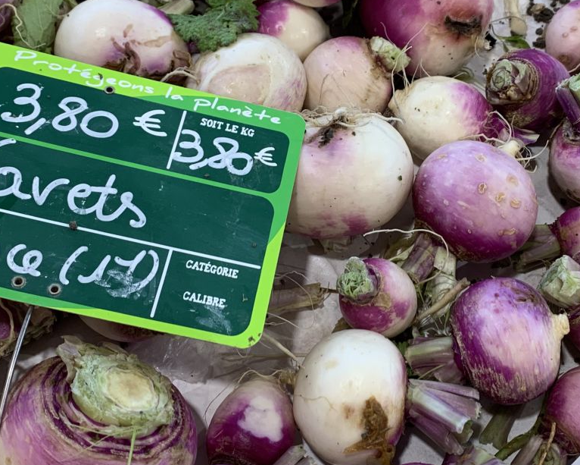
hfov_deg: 35.1
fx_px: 910
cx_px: 366
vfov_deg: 28.5
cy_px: 167
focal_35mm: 53
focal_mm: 4.25
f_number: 1.8
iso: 64
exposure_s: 1/121
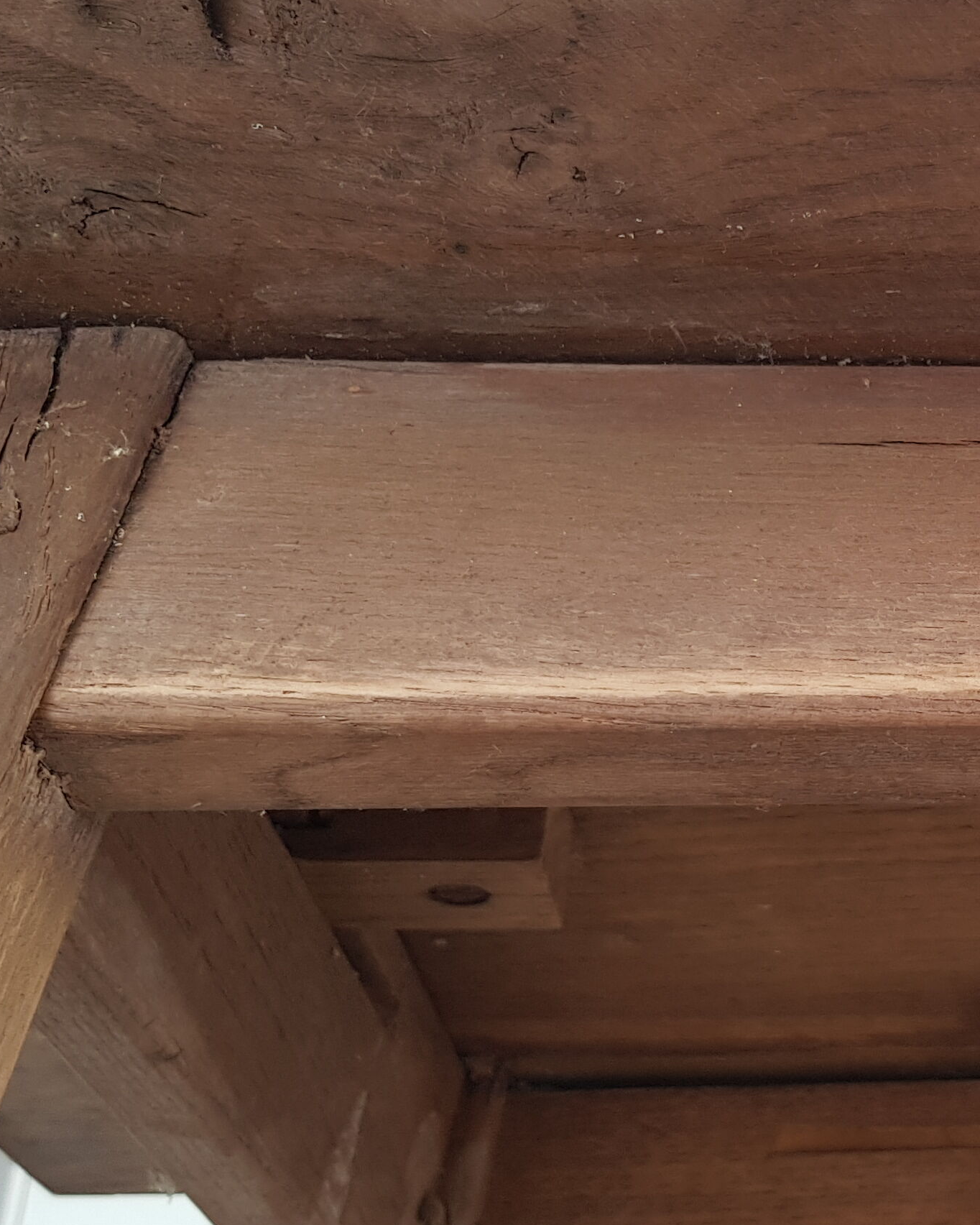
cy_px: 545
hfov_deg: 23.3
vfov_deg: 31.4
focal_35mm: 60
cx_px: 1164
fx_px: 2175
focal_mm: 4.3
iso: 64
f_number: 1.7
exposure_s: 1/50
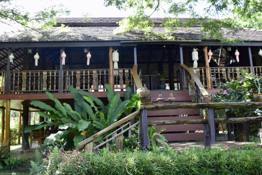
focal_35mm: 32
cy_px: 81
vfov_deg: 41.1
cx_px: 127
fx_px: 233
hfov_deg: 58.7
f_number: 5.6
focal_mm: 18
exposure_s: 1/125
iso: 400
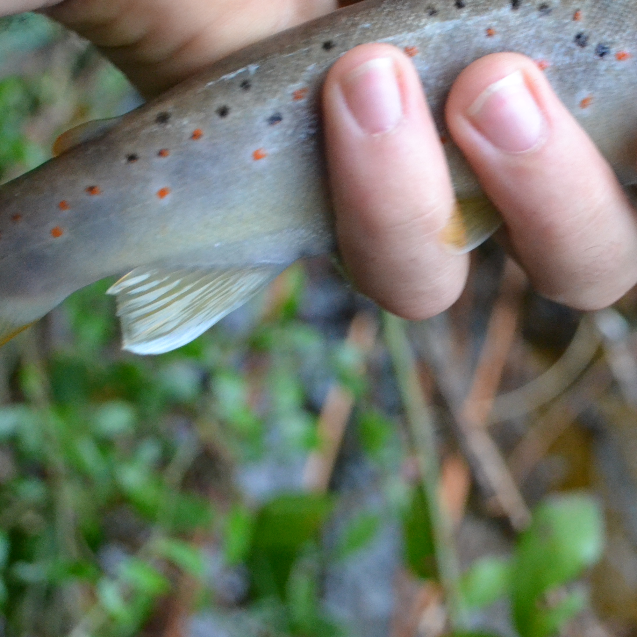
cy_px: 213
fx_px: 1957
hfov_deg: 18.3
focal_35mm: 94
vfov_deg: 18.4
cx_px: 499
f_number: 4.8
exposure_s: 1/60
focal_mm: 32
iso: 2500
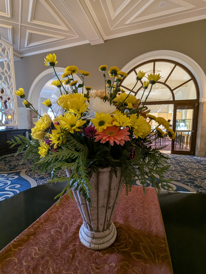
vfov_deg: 94.4
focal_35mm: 16
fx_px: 127
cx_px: 103
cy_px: 137
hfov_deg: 78.2
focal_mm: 2.35
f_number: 2.2
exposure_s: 1/40
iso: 179
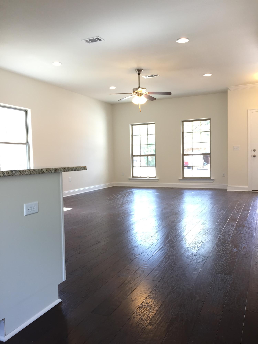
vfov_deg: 61.7
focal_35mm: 29
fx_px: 288
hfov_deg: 48.2
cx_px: 129
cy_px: 172
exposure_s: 1/30
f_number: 2.2
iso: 40
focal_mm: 4.15
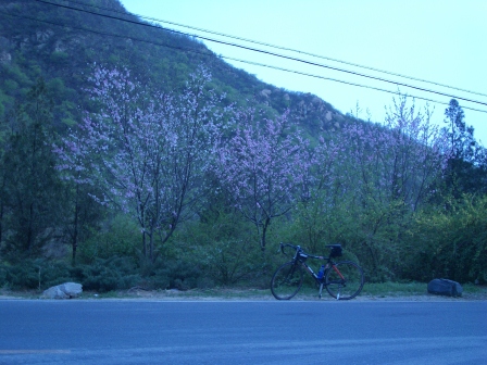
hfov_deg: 38.9
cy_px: 182
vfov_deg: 29.7
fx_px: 689
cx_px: 244
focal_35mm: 49
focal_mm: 8.2
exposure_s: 1/640
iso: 50
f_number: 3.1
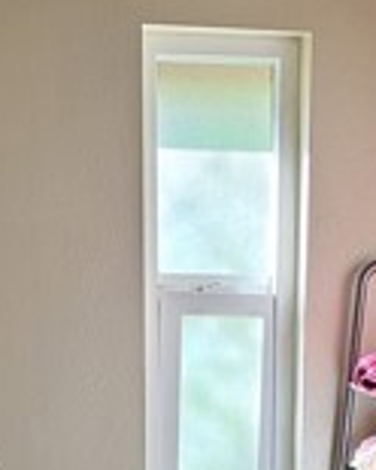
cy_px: 658
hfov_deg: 14.6
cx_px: 273
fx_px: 1461
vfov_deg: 16.9
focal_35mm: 105
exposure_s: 1/60
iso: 100
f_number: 1.8
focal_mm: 5.4
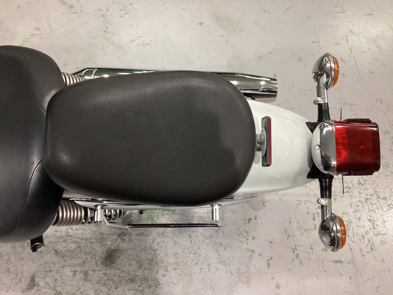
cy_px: 148
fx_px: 352
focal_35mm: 31
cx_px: 196
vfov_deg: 45.4
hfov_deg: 58.4
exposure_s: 1/60
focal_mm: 3.3
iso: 125
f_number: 2.4
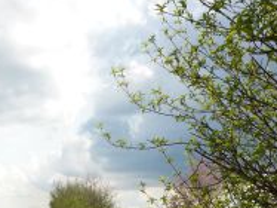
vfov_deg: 17.1
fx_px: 656
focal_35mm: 82
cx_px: 40
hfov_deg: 23.4
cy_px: 253
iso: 100
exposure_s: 1/400
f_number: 5
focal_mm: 5.2
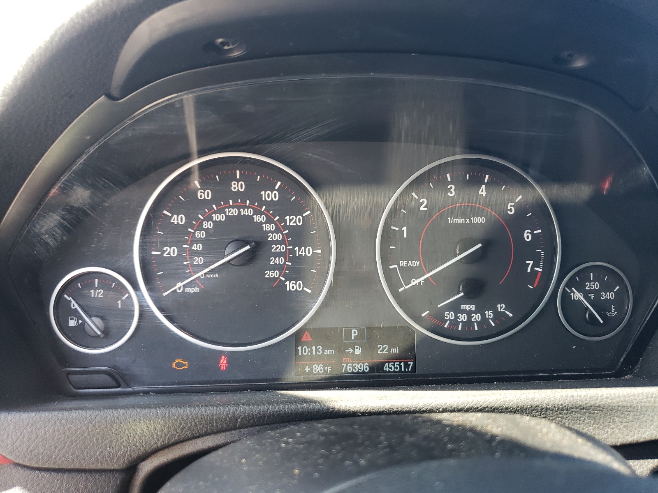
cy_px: 246
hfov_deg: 67.3
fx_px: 494
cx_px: 329
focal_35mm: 26
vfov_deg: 53.1
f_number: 1.5
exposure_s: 1/120
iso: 98
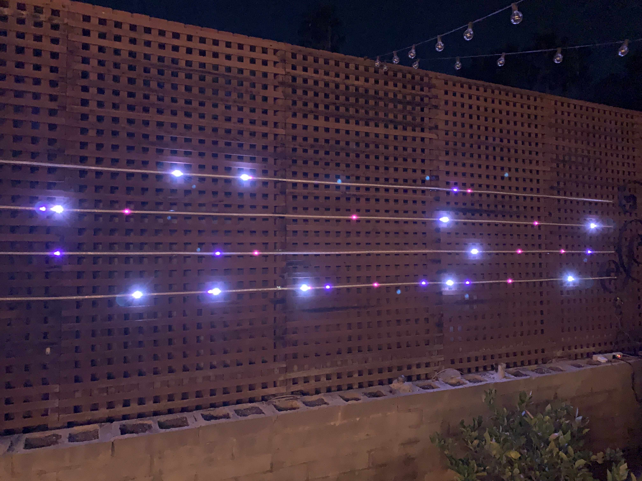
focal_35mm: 26
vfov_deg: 53.1
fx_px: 482
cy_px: 240
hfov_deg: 67.3
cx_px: 321
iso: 1600
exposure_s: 1/4
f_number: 1.8
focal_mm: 4.25
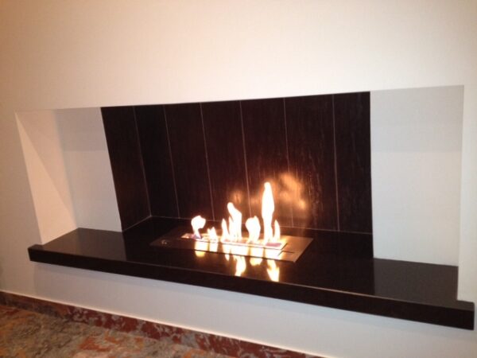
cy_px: 179
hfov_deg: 52.6
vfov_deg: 40.7
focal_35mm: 35
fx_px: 482
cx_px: 238
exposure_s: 1/16
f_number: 2.4
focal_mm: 4.28
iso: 320
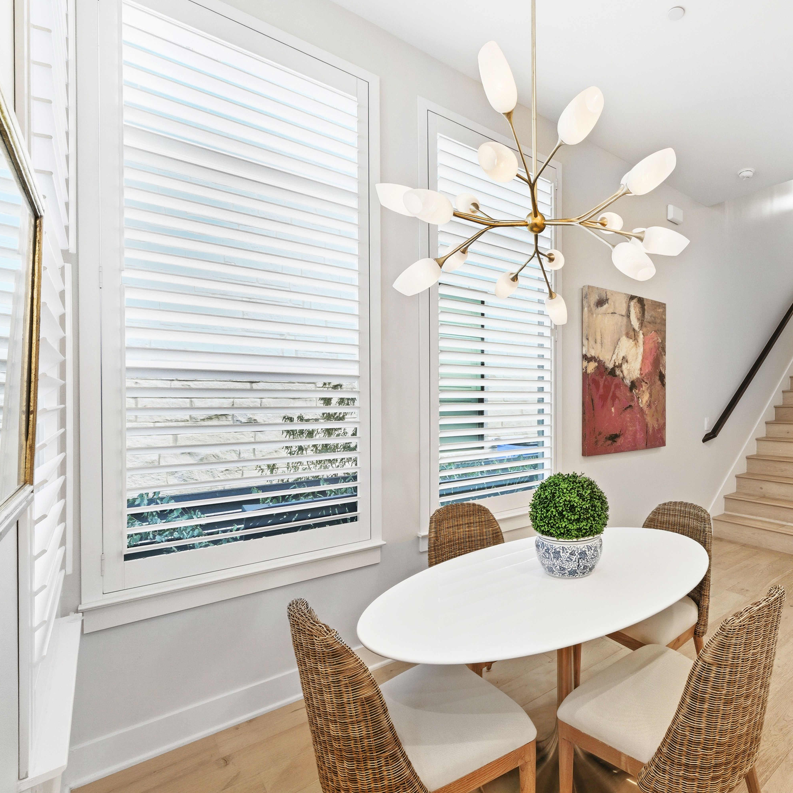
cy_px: 398
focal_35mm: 18
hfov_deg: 76.4
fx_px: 467
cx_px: 566
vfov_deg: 80.7
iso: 400
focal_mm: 14
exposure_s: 1/125
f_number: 10
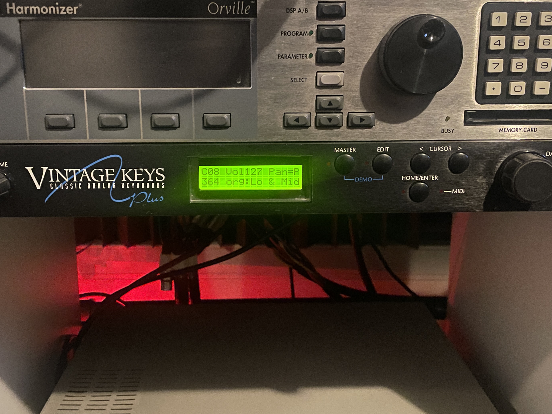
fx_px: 606
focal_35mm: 38
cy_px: 193
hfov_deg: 49.0
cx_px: 267
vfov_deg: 37.7
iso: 500
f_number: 1.6
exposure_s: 1/9
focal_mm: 4.2
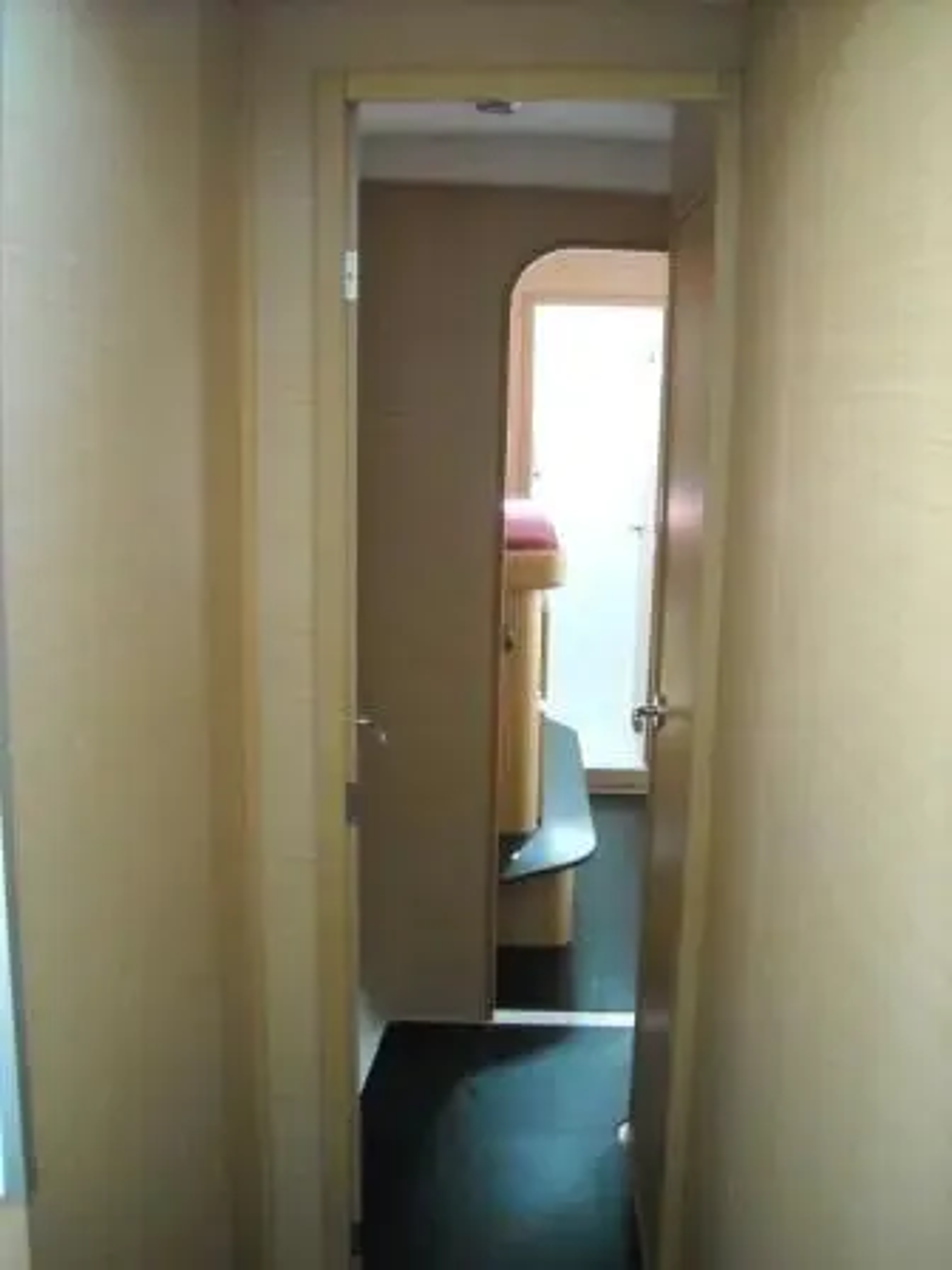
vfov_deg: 52.6
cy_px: 635
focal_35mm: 35
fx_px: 1283
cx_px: 476
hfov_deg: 40.7
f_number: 2.8
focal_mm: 5.7
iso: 800
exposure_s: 1/141
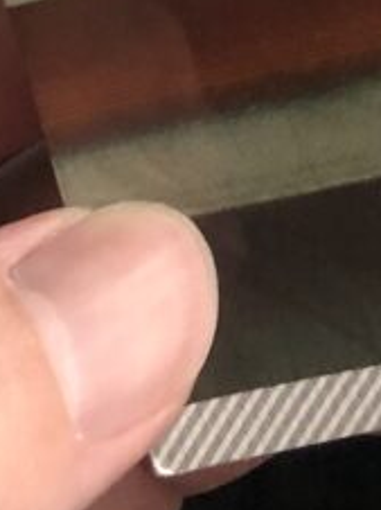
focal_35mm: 127
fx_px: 1867
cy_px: -634
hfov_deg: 11.2
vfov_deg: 12.7
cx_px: 561
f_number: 1.8
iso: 100
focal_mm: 3.99
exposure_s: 1/12
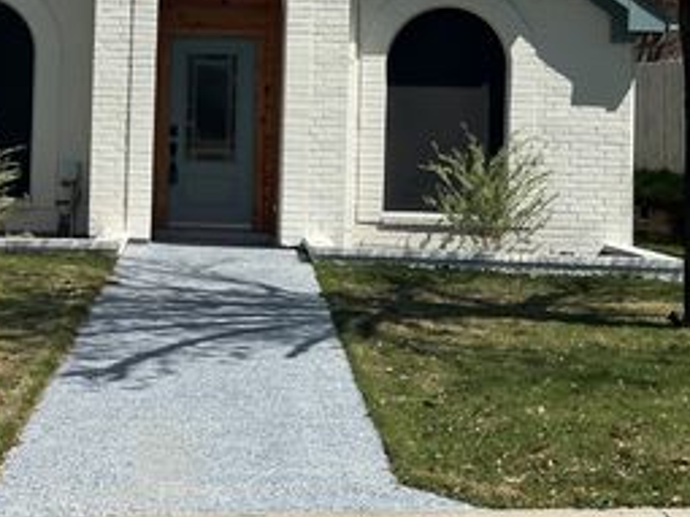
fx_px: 1873
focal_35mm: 94
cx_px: 32
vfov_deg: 15.6
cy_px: 74
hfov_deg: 20.3
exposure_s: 1/6211
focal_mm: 6.86
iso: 64
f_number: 1.78
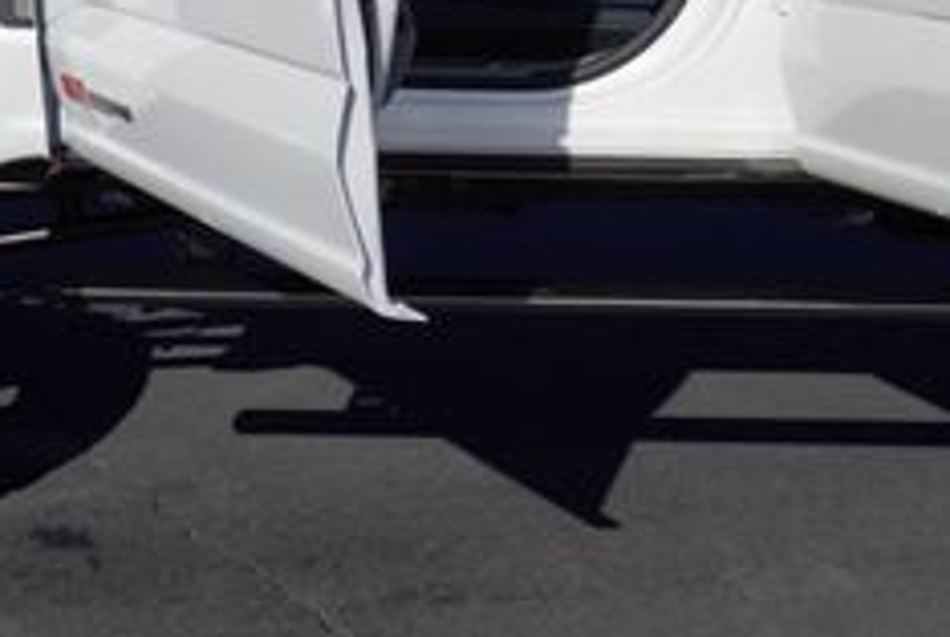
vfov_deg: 13.2
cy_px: -57
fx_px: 2706
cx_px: 288
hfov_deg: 19.8
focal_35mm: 102
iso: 100
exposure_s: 1/320
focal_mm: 25
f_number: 11
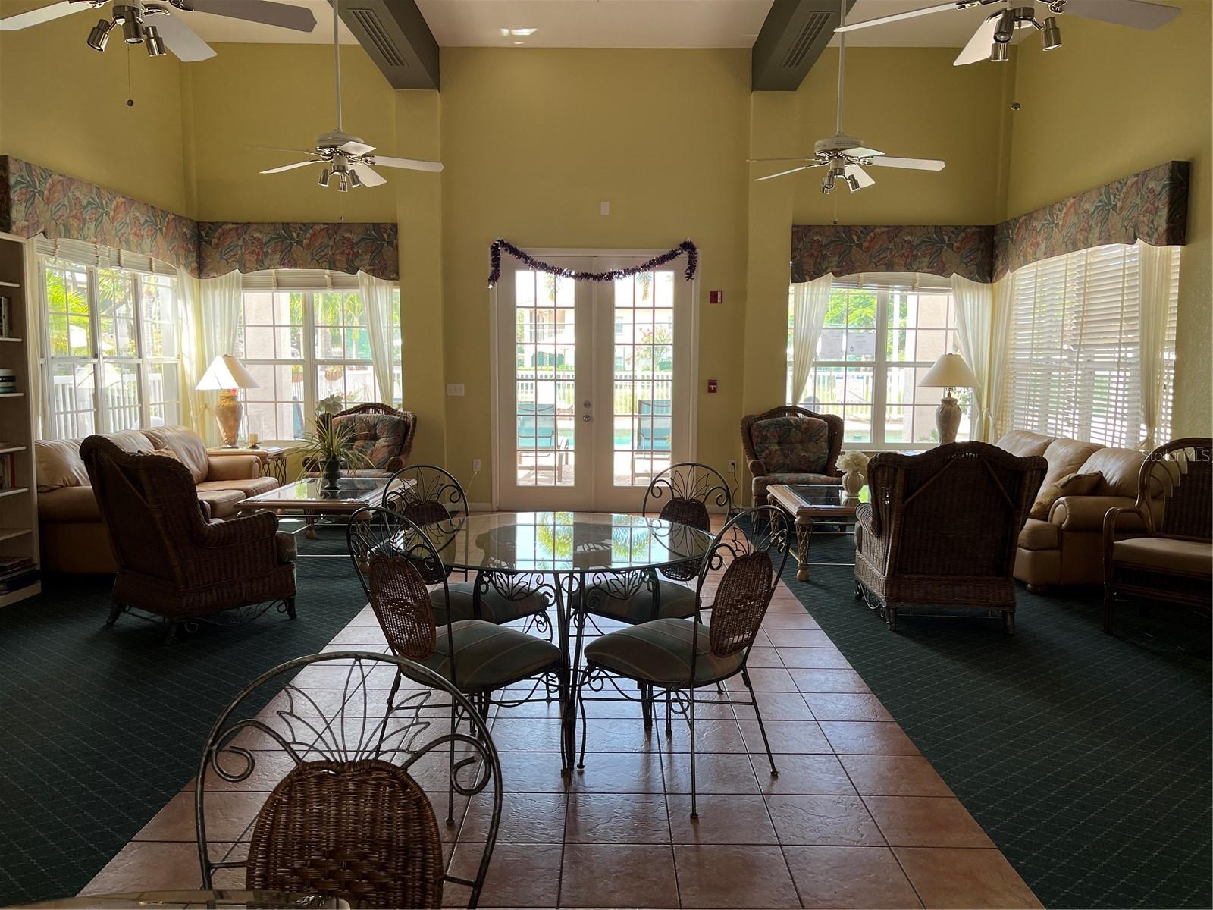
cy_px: 455
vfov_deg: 53.1
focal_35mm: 26
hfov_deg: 67.3
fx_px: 911
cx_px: 606
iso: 40
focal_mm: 5.1
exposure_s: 1/127
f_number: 1.6
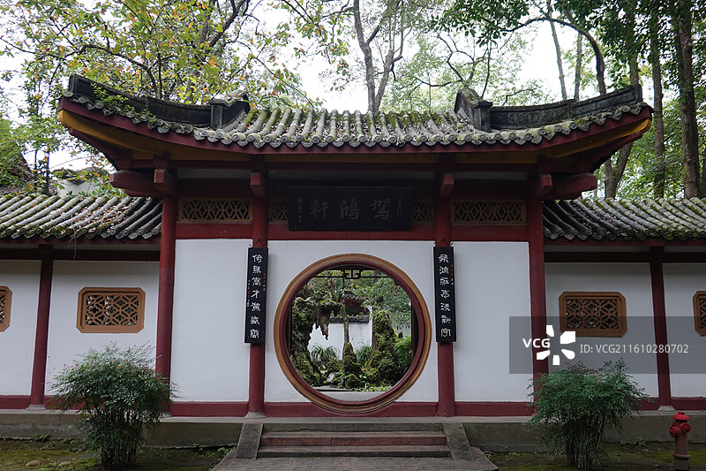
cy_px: 236
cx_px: 353
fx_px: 627
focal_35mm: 32
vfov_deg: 41.1
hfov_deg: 58.7
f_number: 3.5
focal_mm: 12.01
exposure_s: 1/40
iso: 160
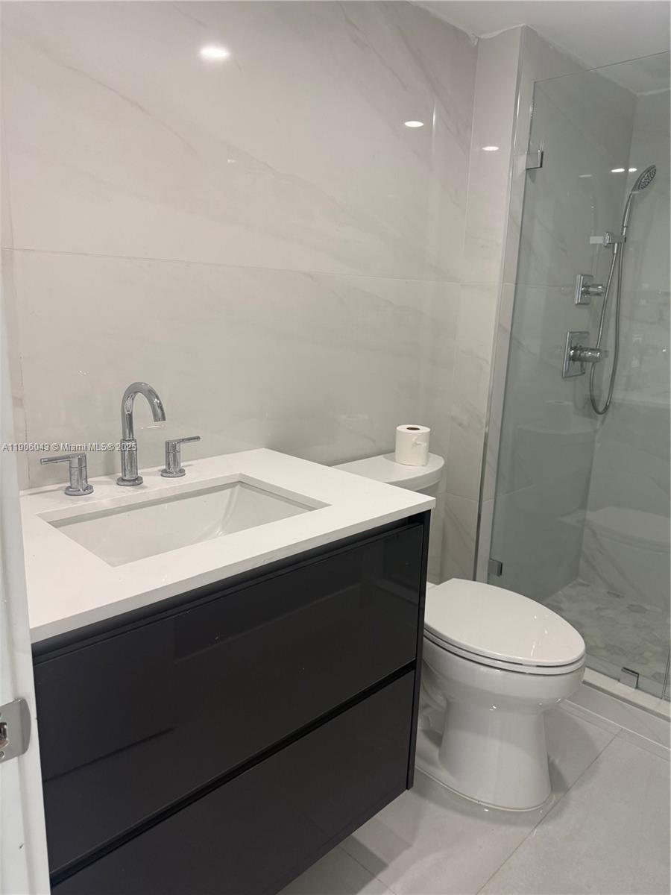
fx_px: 620
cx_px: 336
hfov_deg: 56.8
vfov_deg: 71.6
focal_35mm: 24
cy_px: 448
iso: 160
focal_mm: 6.76
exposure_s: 1/121
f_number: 1.78
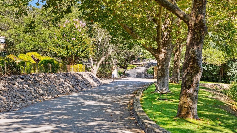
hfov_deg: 29.3
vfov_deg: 16.8
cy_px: 72
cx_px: 135
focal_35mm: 72
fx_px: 452
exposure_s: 1/160
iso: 400
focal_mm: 55
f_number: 8
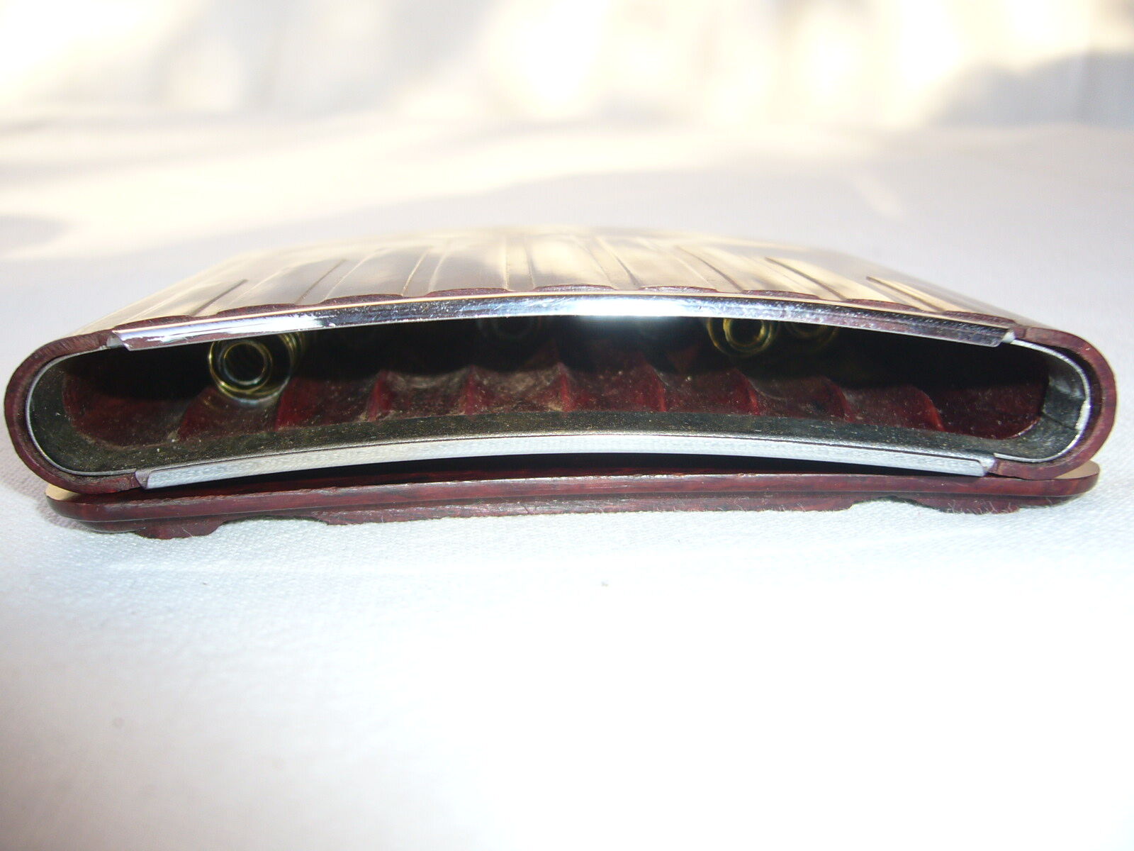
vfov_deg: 40.7
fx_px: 1147
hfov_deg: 52.6
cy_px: 426
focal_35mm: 35
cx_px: 567
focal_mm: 5.8
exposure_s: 1/250
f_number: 2.8
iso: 80
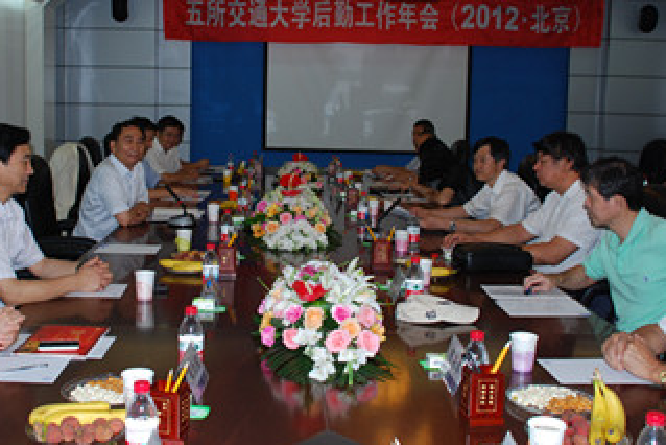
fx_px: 870
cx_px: 280
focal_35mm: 47
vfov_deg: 28.6
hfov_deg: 41.8
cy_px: 182
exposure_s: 1/60
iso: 200
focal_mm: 20
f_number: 3.8
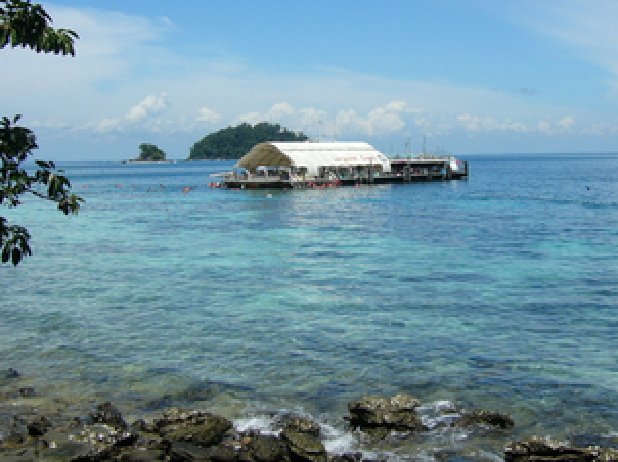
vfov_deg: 28.5
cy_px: 184
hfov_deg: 37.5
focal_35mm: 51
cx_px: 344
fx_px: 910
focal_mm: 5.8
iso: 50
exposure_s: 1/250
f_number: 8
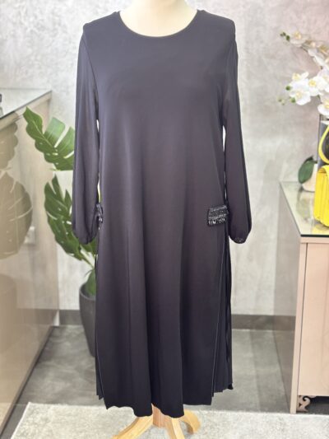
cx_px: 164
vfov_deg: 36.8
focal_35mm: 52
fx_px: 659
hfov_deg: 28.0
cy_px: 220
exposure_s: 1/48
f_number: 1.6
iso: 160
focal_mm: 5.96
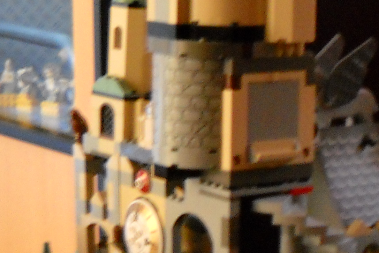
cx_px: 460
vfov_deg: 10.7
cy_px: 226
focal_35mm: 128
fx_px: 1348
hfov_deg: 15.4
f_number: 3.1
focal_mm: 6.72
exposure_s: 1/2
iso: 400
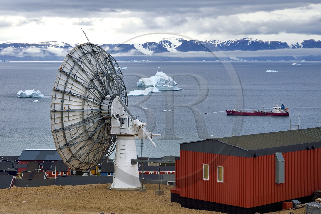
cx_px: 160
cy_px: 107
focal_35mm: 86
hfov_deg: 23.7
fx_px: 766
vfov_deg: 15.9
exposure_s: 1/250
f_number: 11
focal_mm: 86
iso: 400
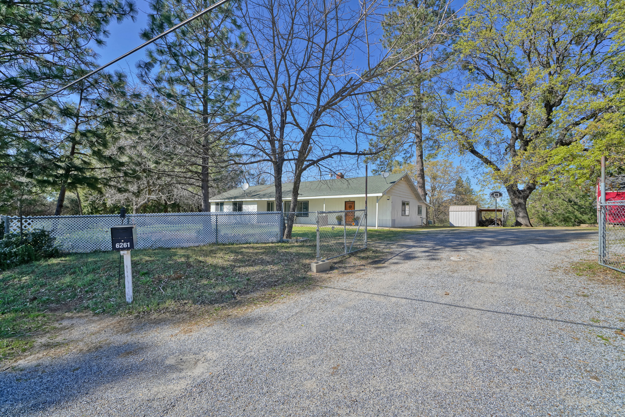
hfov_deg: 100.4
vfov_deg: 77.3
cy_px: 208
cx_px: 312
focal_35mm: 15
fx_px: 260
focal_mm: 15
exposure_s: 1/200
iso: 100
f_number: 7.1
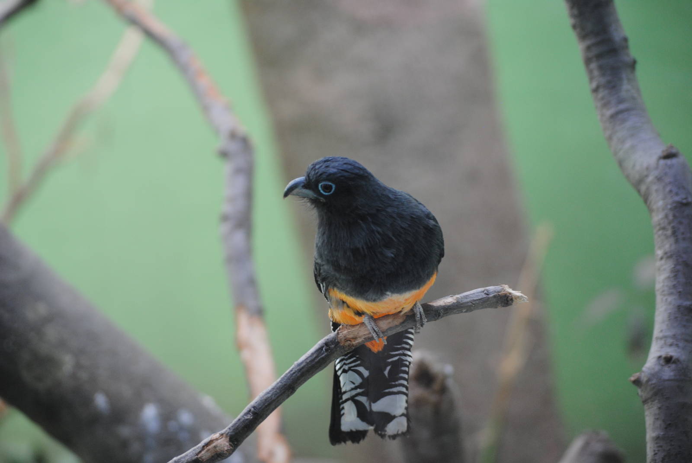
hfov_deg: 20.0
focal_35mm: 102
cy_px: 232
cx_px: 346
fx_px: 1963
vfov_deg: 13.5
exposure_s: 1/125
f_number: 4.2
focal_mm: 68
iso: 400
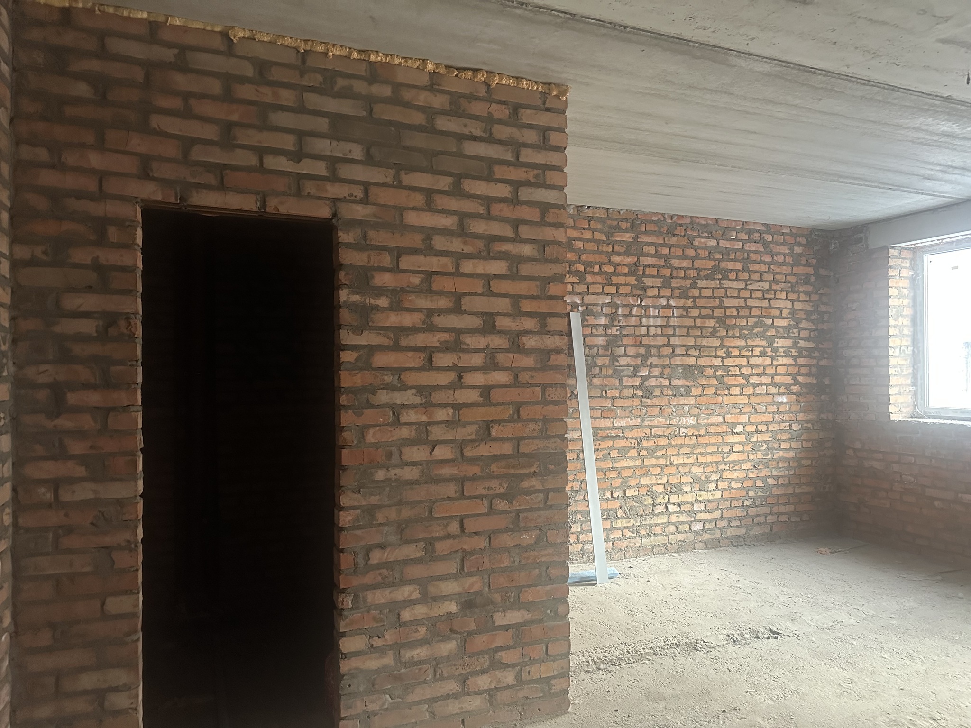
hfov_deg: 71.6
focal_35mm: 24
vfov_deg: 56.8
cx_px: 486
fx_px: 673
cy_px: 364
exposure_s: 1/52
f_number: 1.78
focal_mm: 6.86
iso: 1000
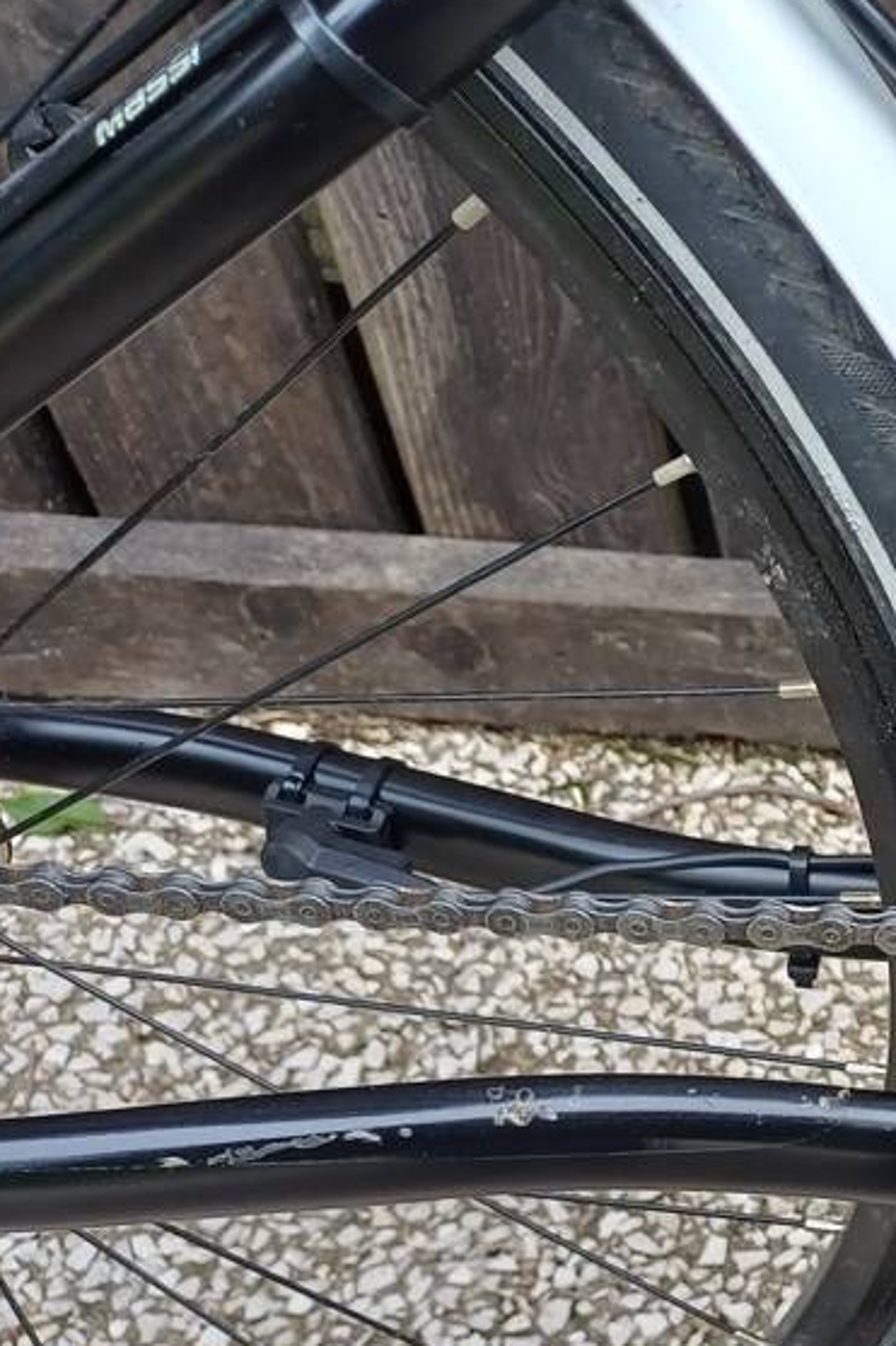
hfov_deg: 20.6
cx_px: 1343
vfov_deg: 34.9
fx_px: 2092
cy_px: 998
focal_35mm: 56
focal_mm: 4.65
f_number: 1.8
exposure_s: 1/131
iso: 50
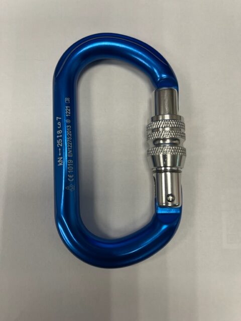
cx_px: 120
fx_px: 241
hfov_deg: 53.1
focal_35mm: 26
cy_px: 160
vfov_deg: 67.3
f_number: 1.6
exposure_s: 1/100
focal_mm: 5.1
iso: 80
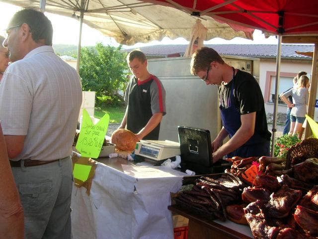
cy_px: 120
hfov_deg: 52.6
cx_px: 159
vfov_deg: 40.7
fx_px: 322
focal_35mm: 35
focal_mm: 5.8
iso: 50
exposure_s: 1/116
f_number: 2.8
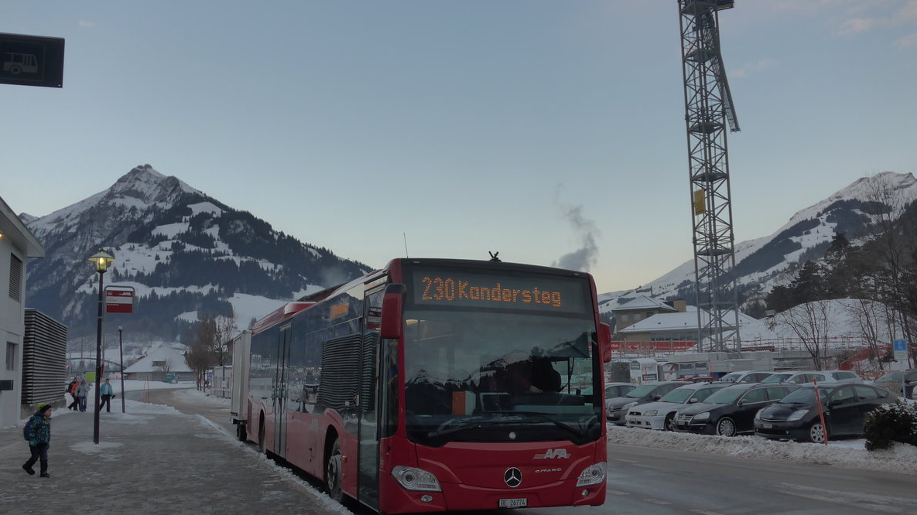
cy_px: 278
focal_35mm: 32
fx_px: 778
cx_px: 463
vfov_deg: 36.6
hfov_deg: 61.0
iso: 160
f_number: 2
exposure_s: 1/400
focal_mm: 6
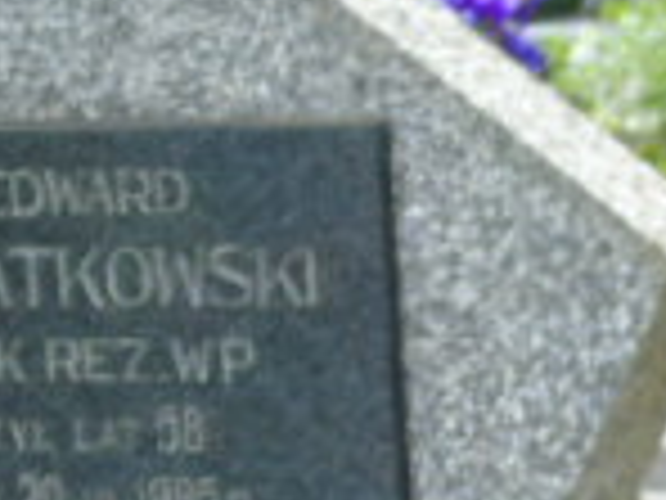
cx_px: 1413
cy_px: 901
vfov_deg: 2.4
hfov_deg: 3.2
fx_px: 11852
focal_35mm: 616
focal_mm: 25
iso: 200
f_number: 4.7
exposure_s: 1/125
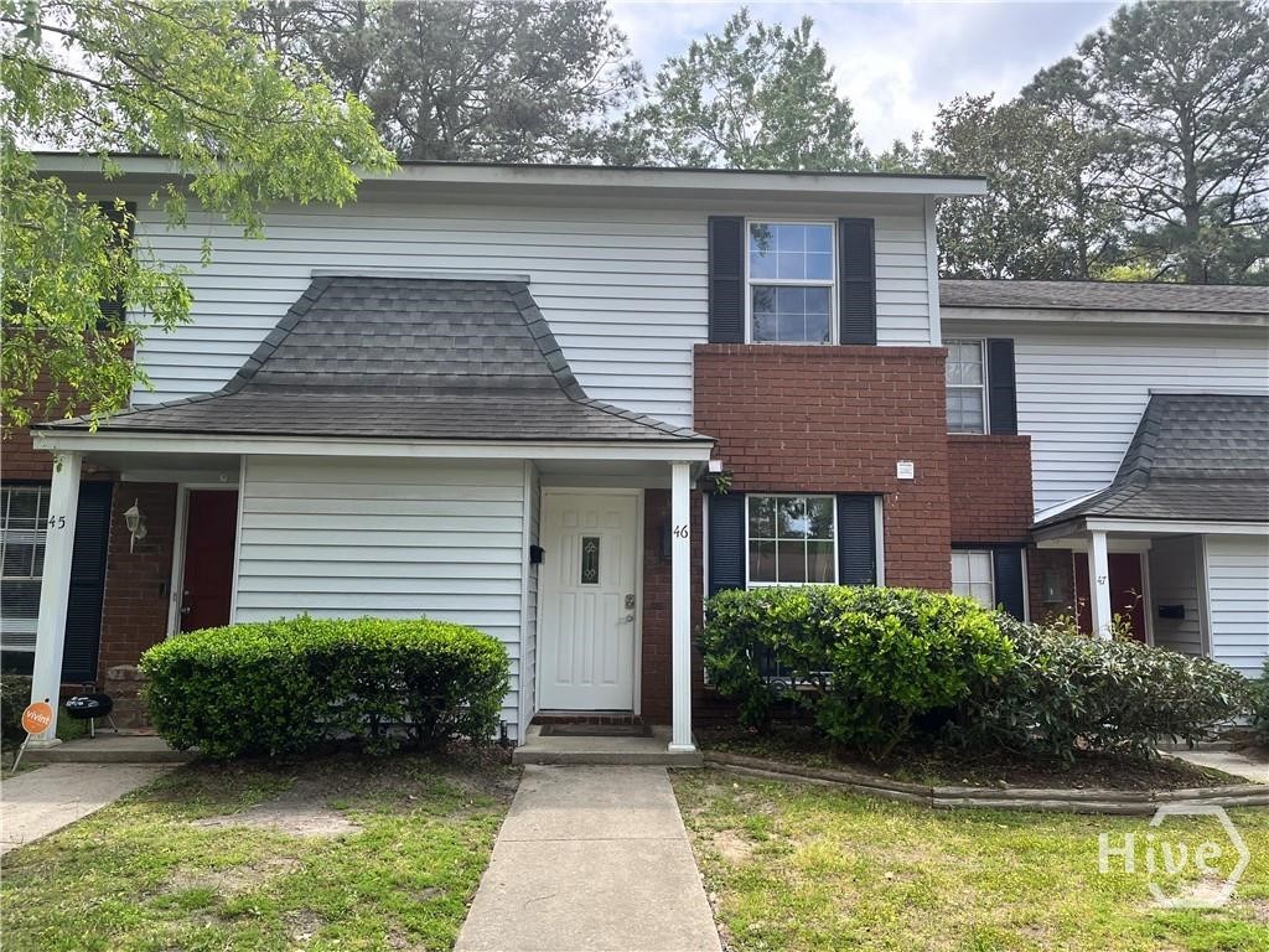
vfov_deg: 53.1
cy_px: 476
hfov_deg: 67.3
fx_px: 953
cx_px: 634
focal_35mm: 26
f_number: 1.6
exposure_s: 1/891
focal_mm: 5.1
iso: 50
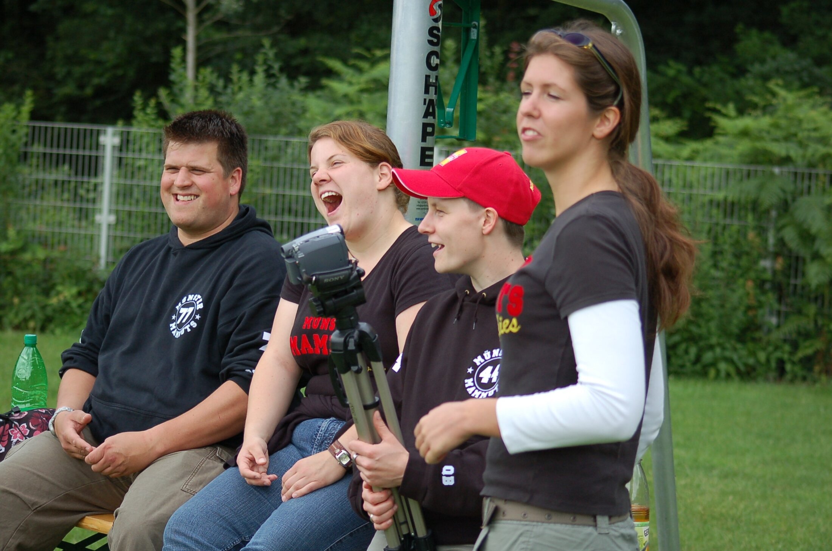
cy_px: 276
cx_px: 416
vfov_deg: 13.0
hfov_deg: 19.5
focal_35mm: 105
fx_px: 2422
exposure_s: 1/1000
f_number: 4
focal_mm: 70
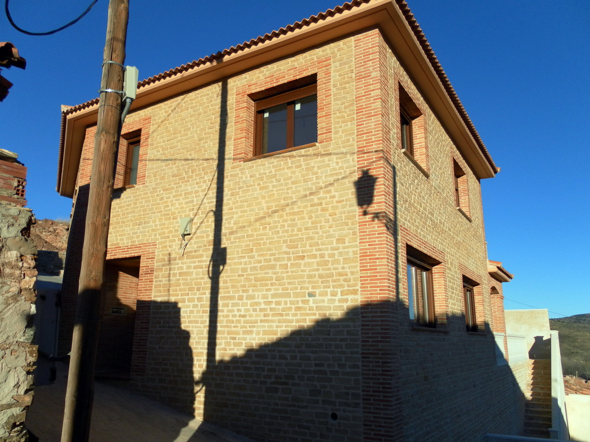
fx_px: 477
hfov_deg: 63.4
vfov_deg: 49.7
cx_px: 295
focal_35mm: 28
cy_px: 221
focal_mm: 4.9
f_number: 8
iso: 80
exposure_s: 1/160
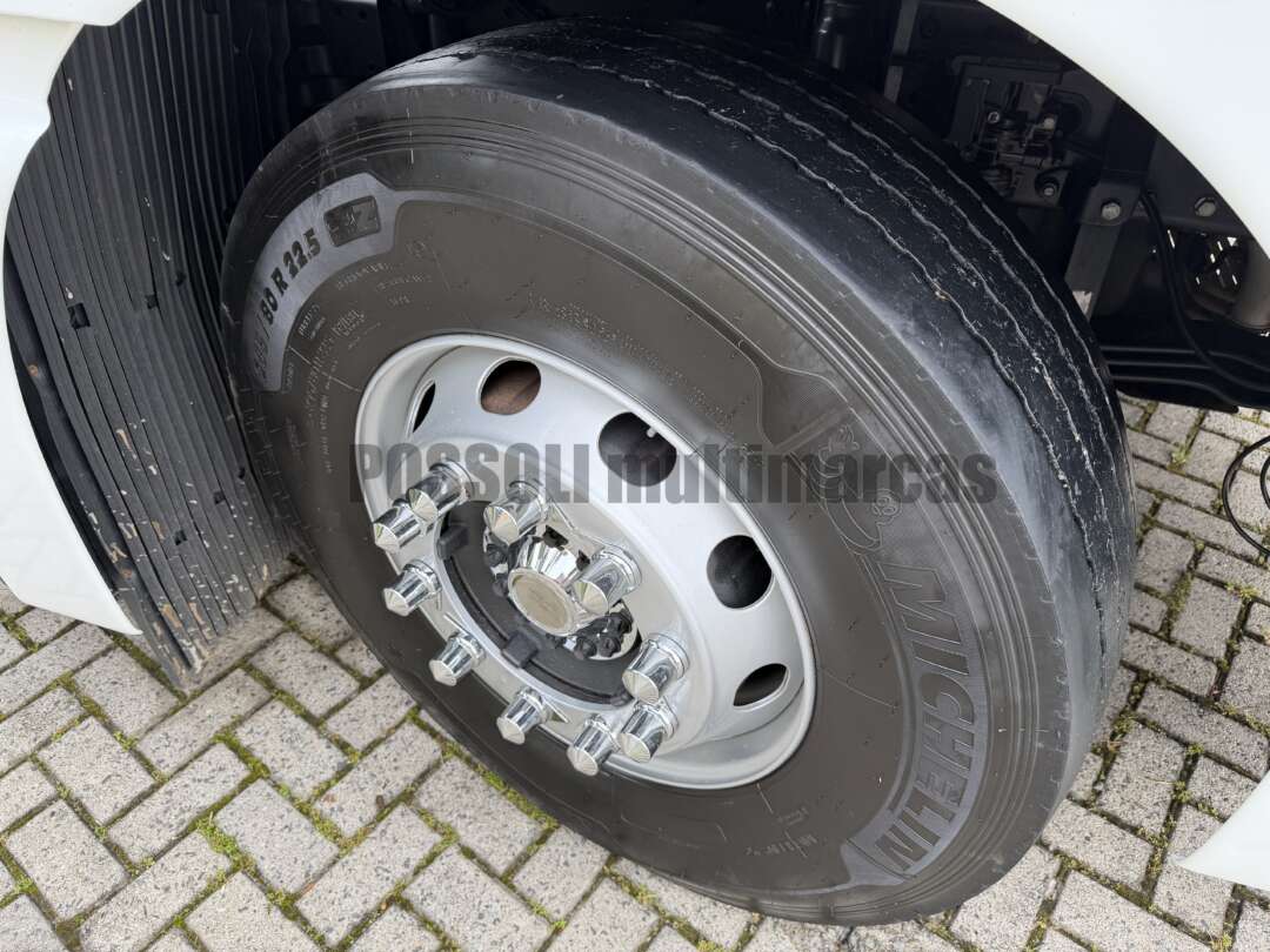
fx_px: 881
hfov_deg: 71.6
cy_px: 476
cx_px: 635
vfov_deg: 56.8
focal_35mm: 24
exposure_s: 1/179
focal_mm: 6.76
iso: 80
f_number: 1.78
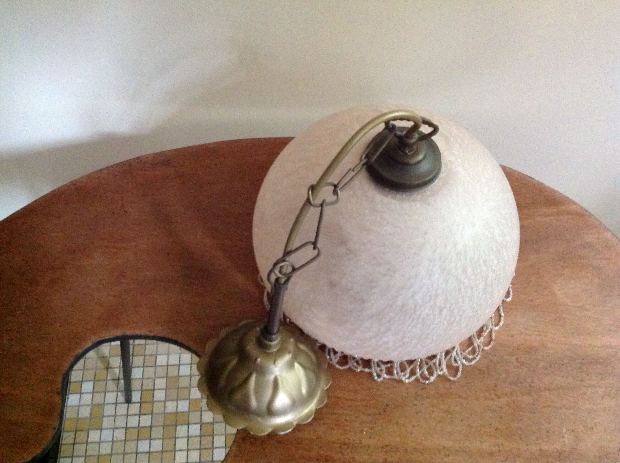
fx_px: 626
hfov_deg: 52.7
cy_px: 232
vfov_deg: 40.6
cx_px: 310
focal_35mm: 35
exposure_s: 1/15
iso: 800
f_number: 2.4
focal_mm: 4.28
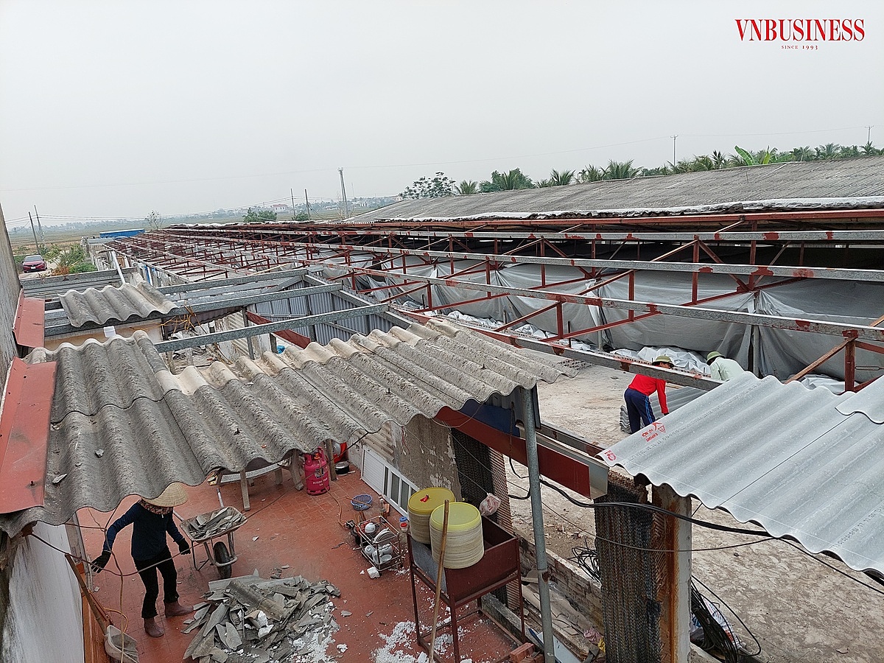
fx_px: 638
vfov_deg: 54.9
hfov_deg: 69.4
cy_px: 332
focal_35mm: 25
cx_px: 442
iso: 40
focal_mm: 5.23
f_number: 1.8
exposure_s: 1/227
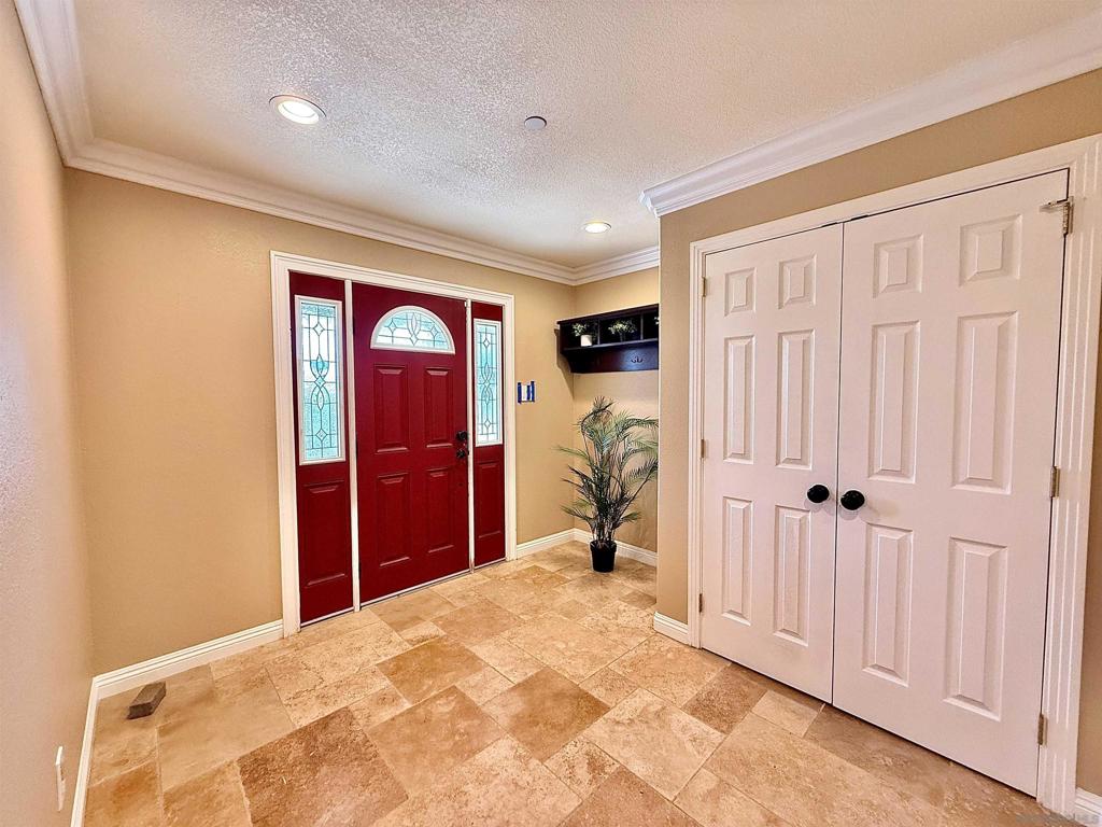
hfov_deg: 102.1
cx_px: 551
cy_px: 414
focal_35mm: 14
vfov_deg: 85.7
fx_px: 446
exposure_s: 1/60
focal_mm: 2.22
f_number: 2.2
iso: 320
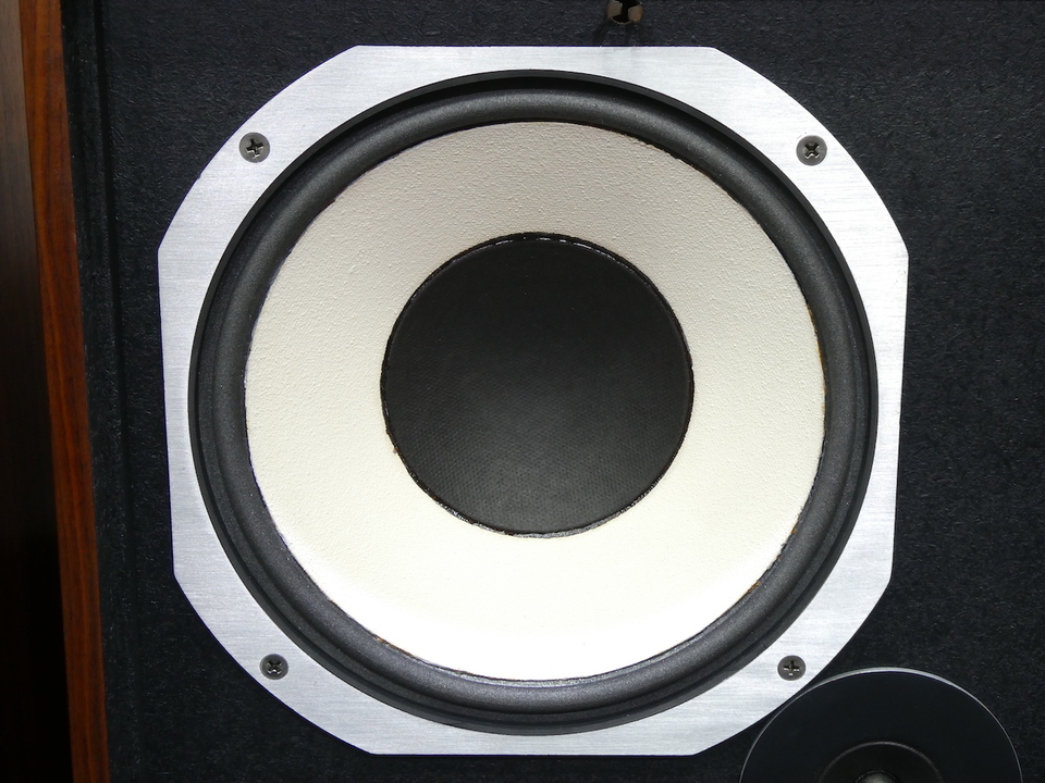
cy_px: 392
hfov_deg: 35.5
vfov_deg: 27.0
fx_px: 1630
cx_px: 522
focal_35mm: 54
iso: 200
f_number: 4.1
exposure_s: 1/10
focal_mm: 9.6
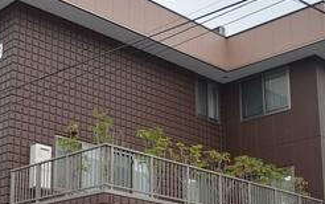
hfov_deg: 29.9
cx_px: 66
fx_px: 594
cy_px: 187
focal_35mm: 67
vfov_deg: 19.1
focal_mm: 18
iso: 200
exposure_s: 1/200
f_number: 3.5
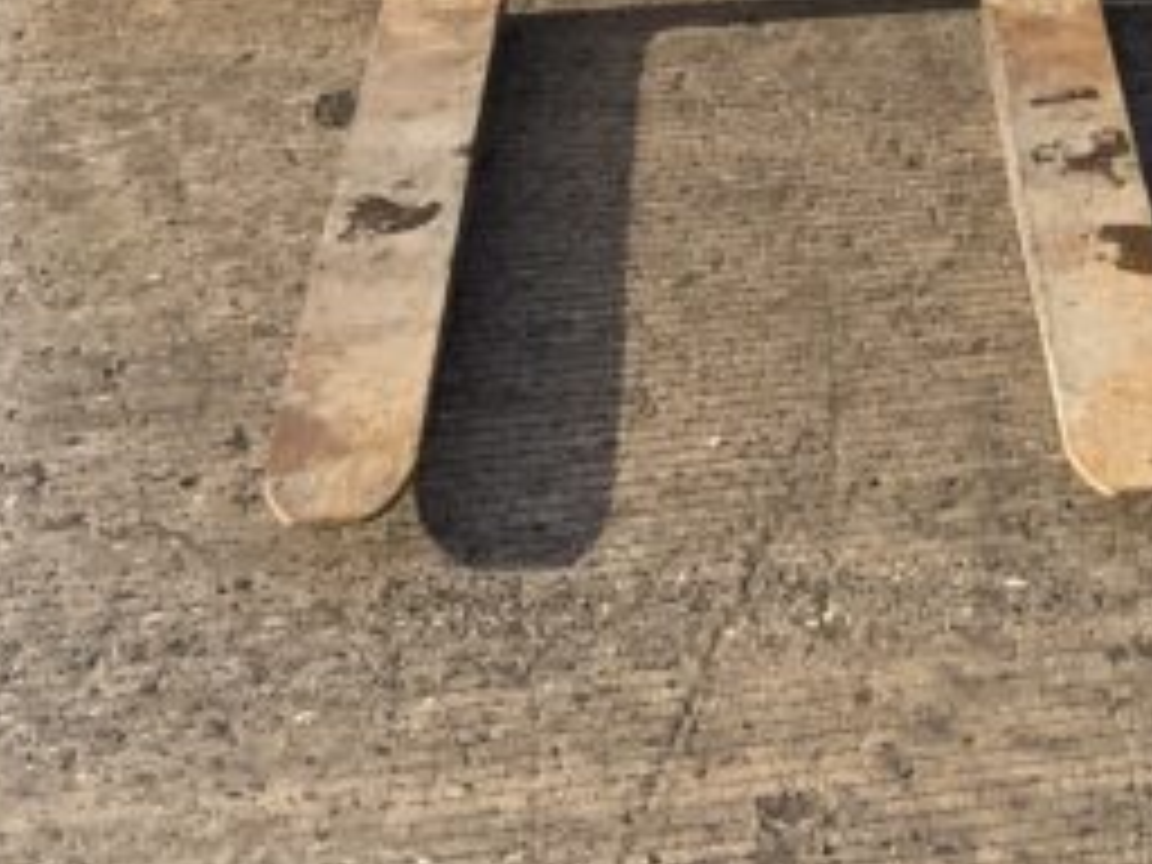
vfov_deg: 11.7
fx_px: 3860
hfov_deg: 16.5
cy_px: -774
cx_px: 1246
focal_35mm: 116
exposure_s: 1/912
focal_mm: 3
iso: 16
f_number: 1.8
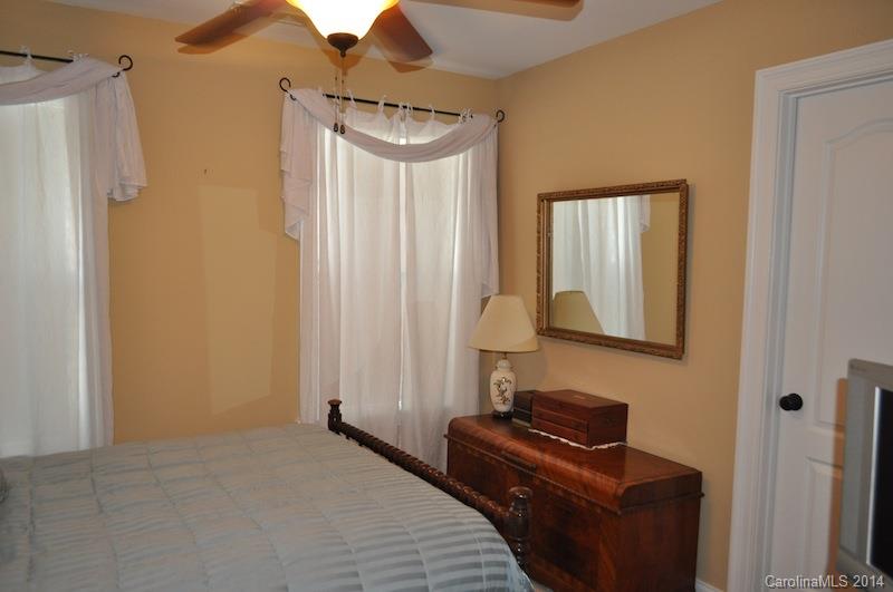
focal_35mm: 27
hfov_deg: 67.5
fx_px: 669
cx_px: 446
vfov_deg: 47.8
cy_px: 296
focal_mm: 18
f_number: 3.5
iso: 800
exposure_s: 1/60
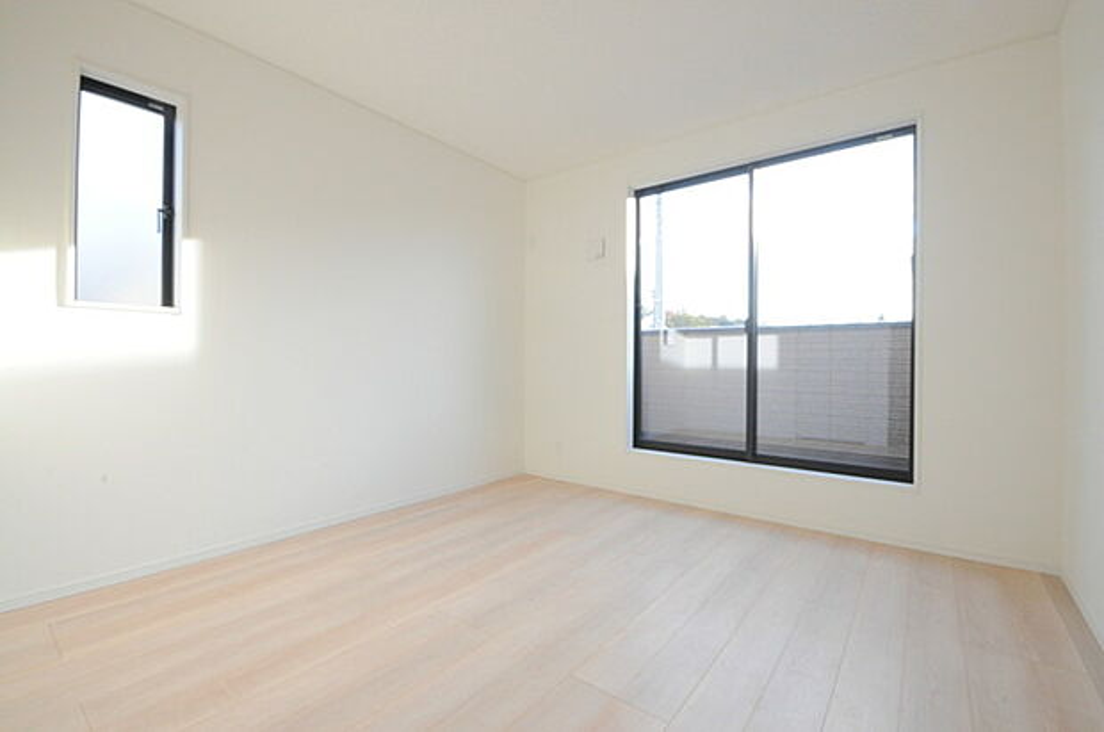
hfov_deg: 100.5
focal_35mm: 15
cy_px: 366
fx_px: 459
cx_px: 552
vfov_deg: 77.1
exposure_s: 1/30
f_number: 4
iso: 900
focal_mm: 10
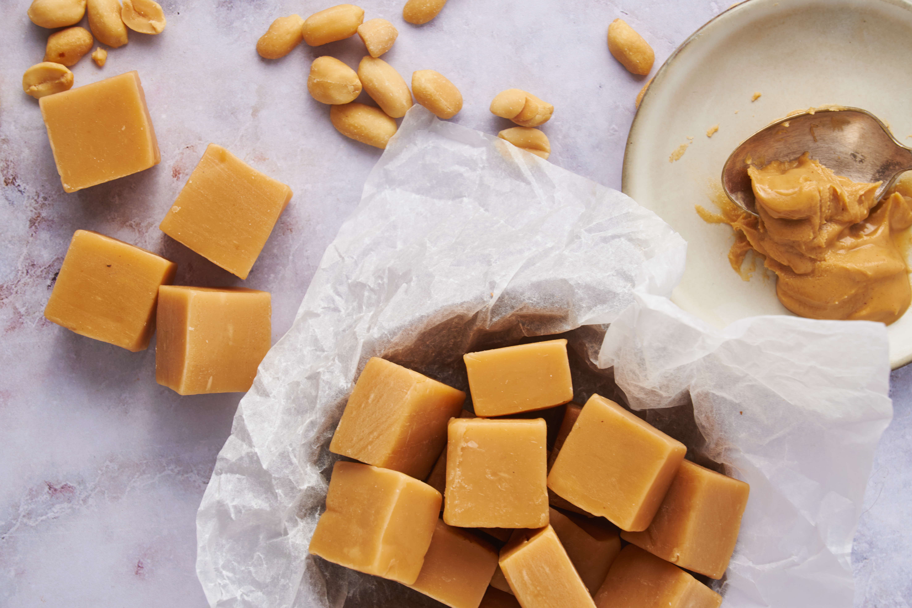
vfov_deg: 13.0
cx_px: 456
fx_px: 2660
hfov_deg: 19.5
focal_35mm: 105
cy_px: 304
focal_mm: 70
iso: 100
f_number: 11
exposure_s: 1/100
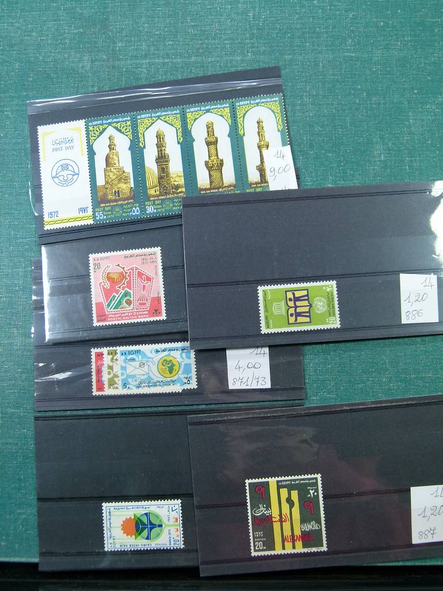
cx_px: 222
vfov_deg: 51.4
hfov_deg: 39.7
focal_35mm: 36
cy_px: 296
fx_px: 614
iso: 125
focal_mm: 6.5
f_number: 3.1
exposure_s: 1/60
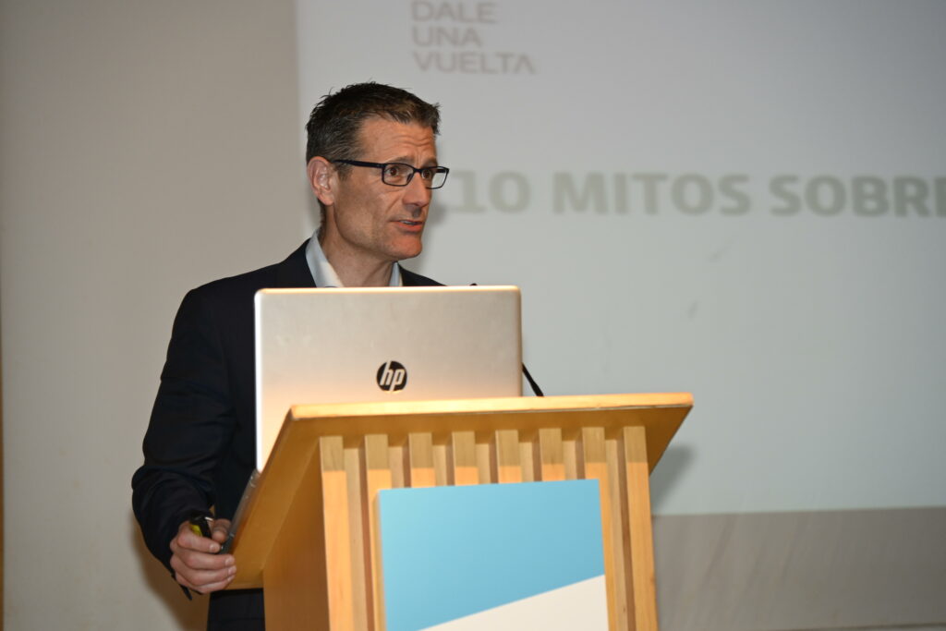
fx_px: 3154
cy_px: 316
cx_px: 473
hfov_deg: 17.1
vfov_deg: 11.4
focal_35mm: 120
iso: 800
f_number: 4
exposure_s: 1/60
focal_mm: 120
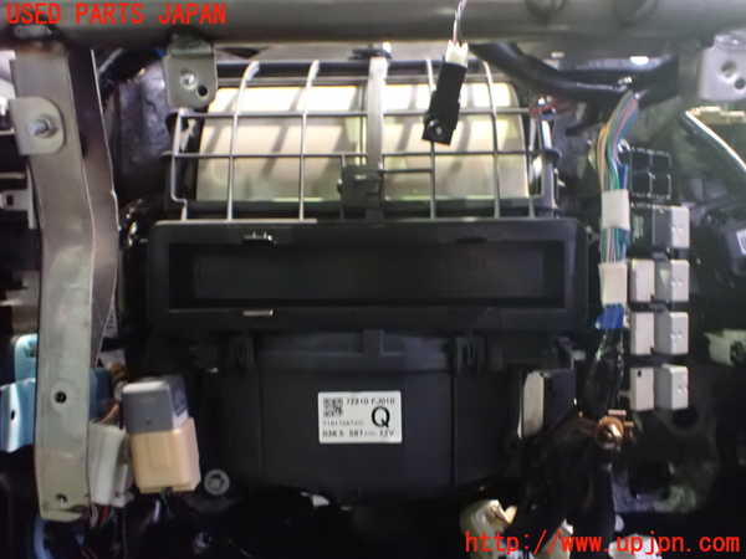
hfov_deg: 60.0
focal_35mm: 30
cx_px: 373
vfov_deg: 46.8
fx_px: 647
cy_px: 280
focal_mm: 5.4
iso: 1600
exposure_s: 1/13
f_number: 2.3
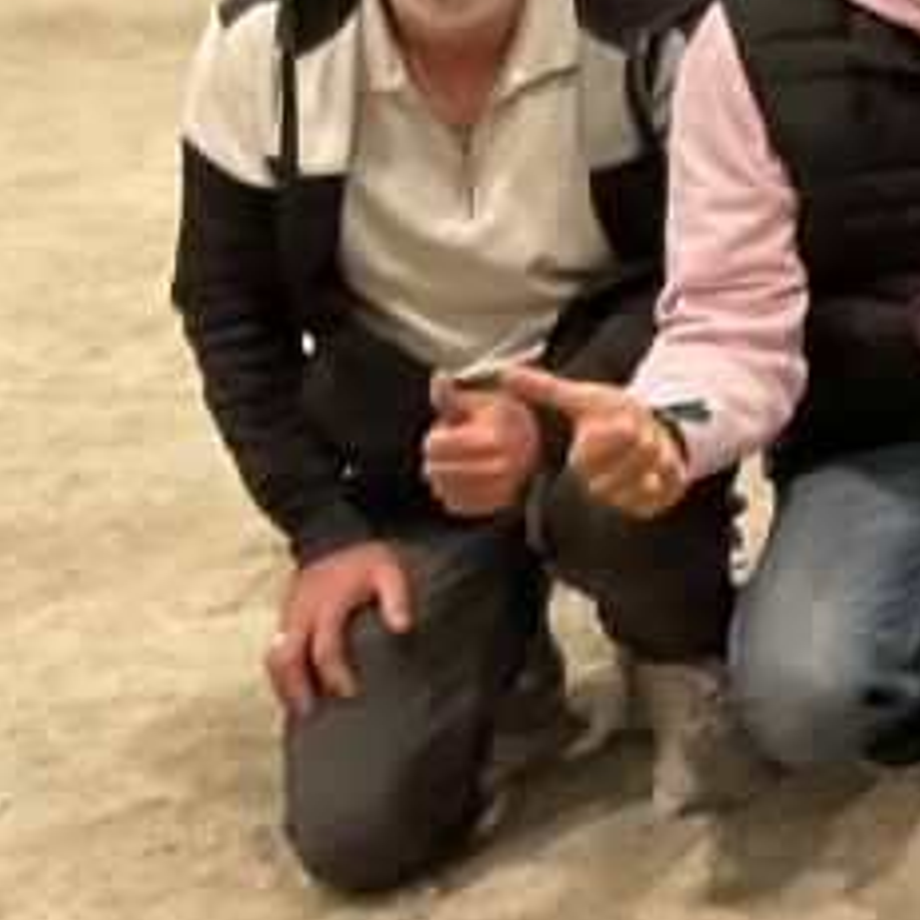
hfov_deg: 11.2
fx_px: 3999
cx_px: 2119
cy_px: -60
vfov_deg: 12.9
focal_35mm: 133
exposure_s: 1/40
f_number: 1.8
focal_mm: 3
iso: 200
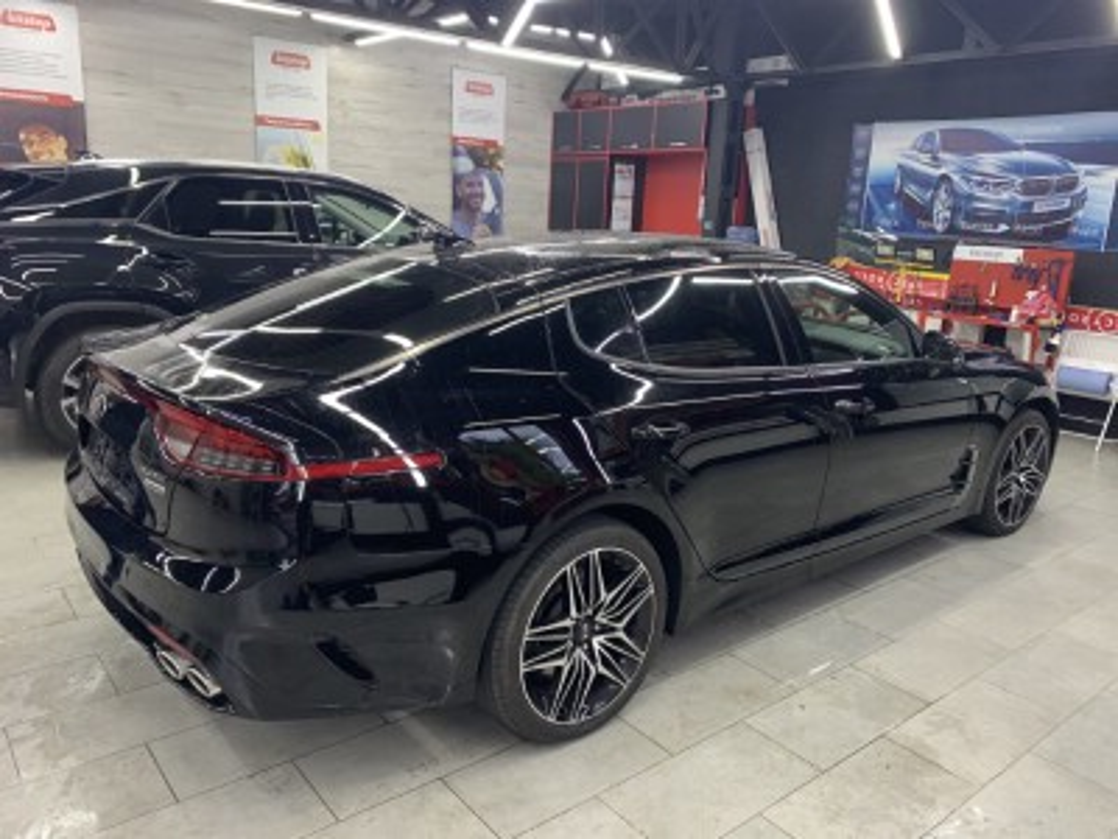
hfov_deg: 67.3
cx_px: 559
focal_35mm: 26
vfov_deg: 53.1
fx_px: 840
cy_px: 420
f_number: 1.8
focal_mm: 4.25
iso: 100
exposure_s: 1/50
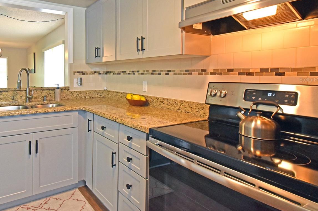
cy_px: 80
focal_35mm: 21
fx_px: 185
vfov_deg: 58.7
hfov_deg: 78.2
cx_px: 102
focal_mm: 10
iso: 800
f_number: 10
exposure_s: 1/15
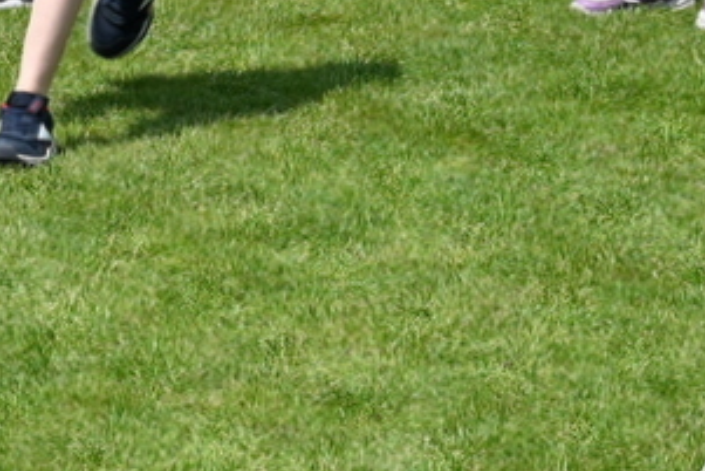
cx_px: -180
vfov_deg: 6.0
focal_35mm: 227
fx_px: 4447
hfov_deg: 8.9
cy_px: -198
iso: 100
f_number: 7.1
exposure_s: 1/400
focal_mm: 57
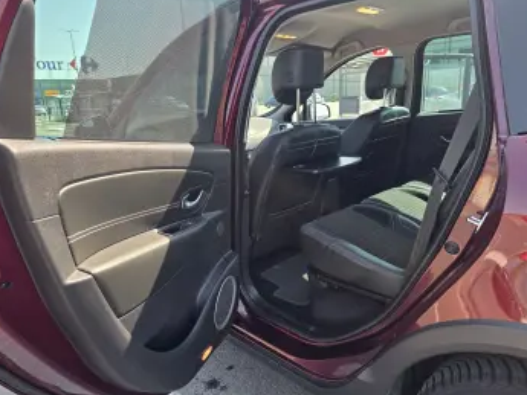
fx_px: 366
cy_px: 192
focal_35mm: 24
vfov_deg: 56.8
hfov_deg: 71.6
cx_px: 269
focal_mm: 6.25
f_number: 1.7
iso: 40
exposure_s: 1/359
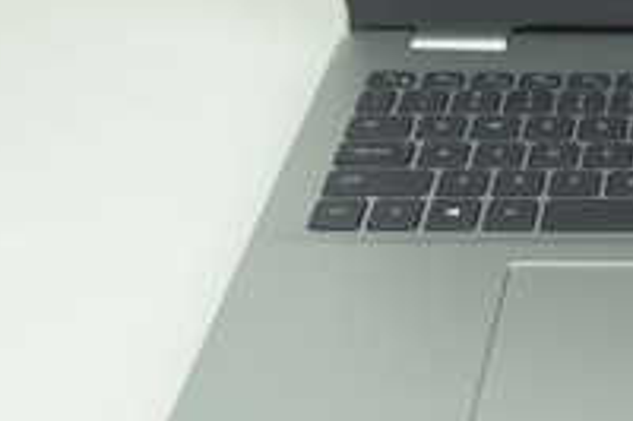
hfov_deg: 16.1
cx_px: 798
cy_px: -57
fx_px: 2135
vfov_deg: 11.1
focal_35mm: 122
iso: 100
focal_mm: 27
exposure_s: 1/125
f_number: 2.8
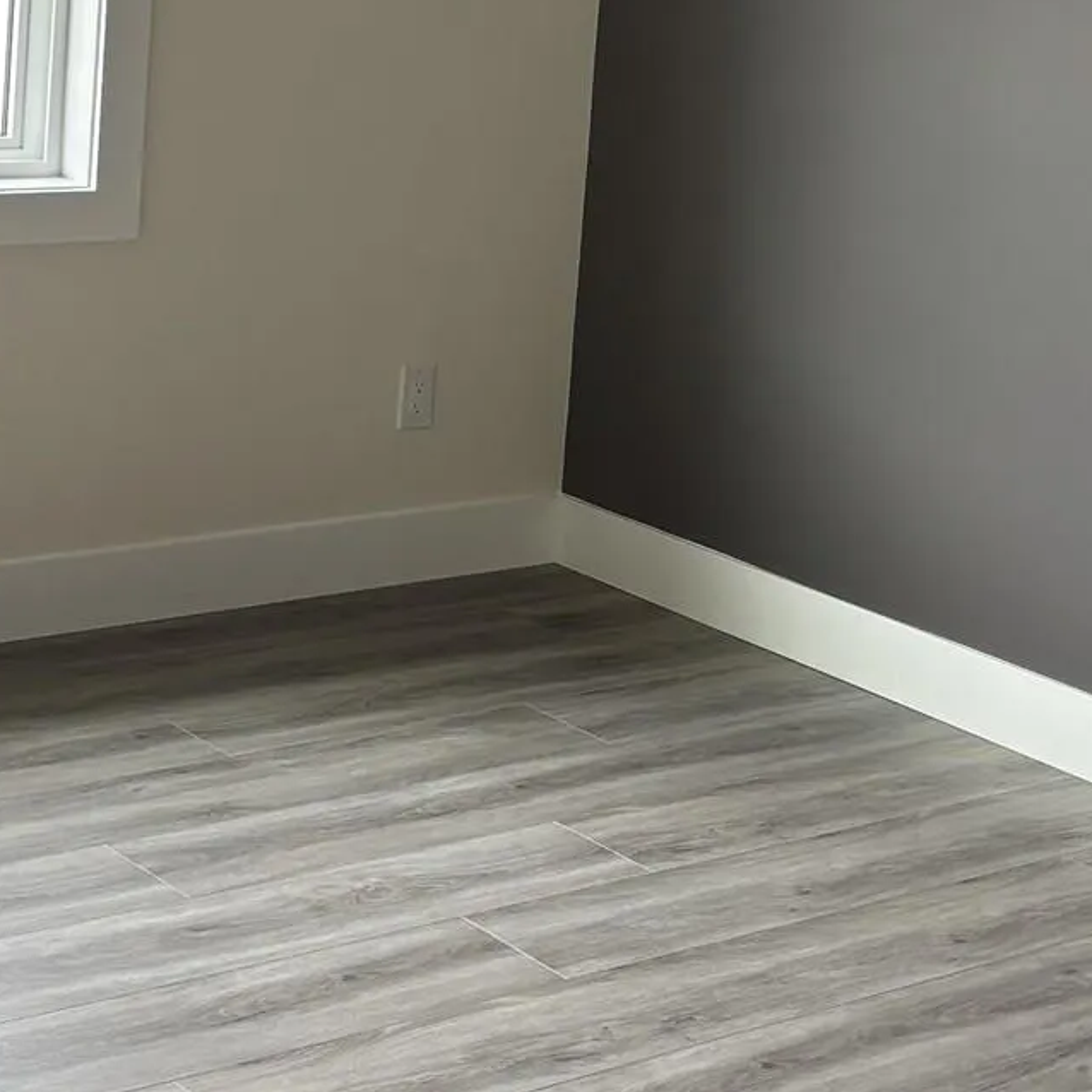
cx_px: 635
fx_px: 2962
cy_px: 82
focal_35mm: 83
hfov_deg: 20.9
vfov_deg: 20.4
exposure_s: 1/121
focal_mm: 5.96
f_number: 1.6
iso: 80
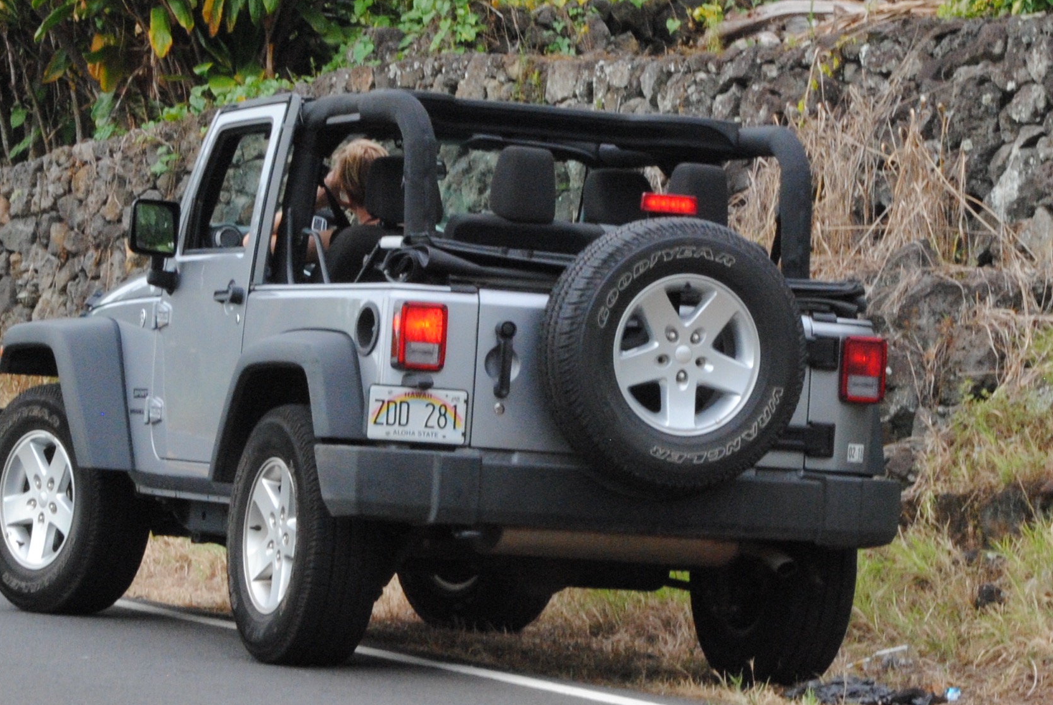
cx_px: 536
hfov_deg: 10.7
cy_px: 234
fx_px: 5628
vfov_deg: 7.2
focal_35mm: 192
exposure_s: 1/125
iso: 800
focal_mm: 55
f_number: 18
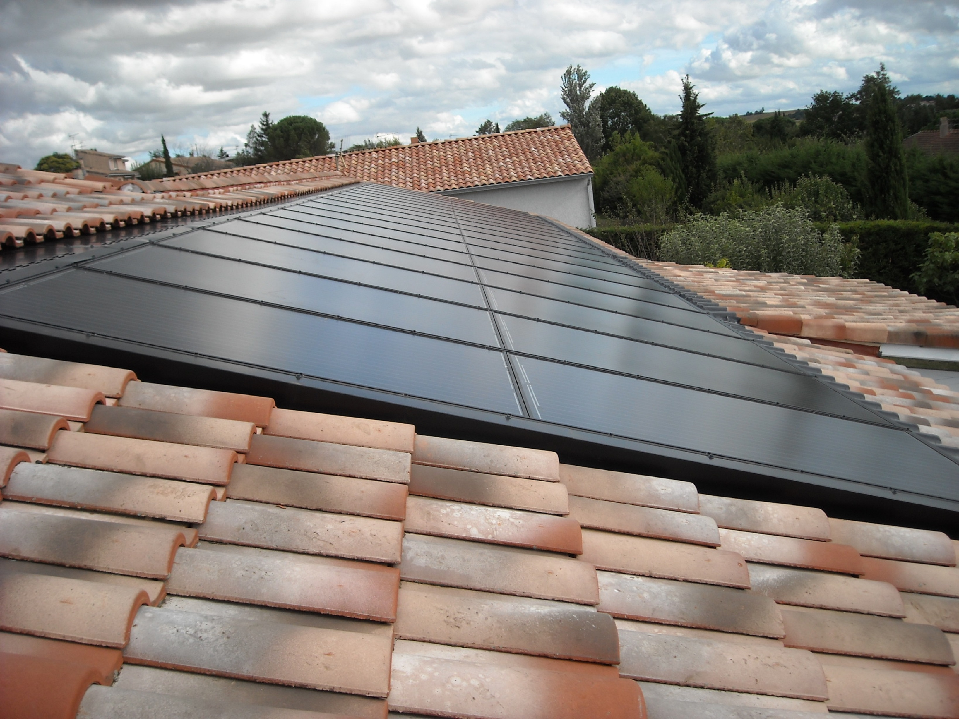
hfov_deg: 52.6
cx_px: 480
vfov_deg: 40.7
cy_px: 360
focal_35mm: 35
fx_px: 970
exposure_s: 1/228
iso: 64
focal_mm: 5.7
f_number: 5.6
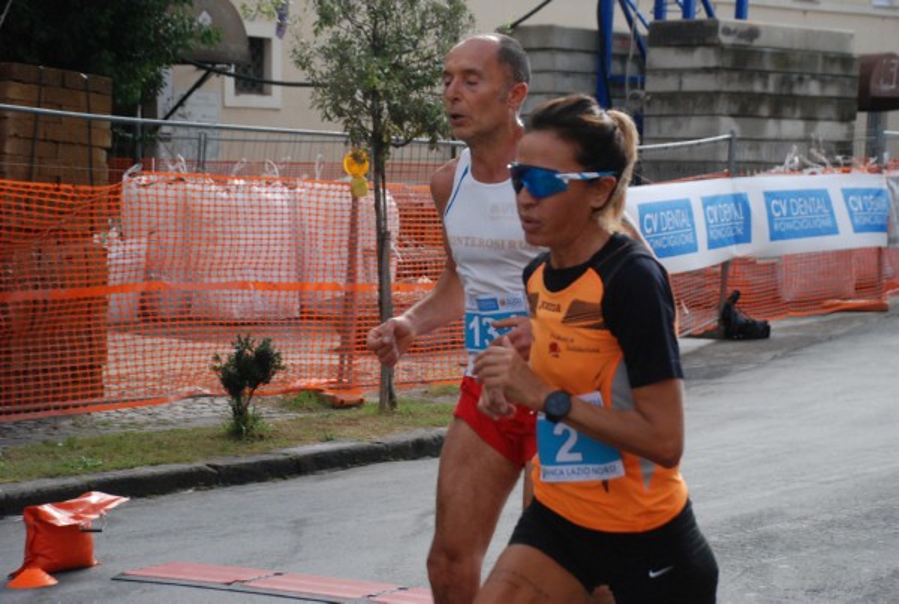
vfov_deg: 15.8
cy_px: 302
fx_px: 2177
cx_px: 450
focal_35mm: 87
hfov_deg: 23.3
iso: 1000
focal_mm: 58
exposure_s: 1/1000
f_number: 5.3
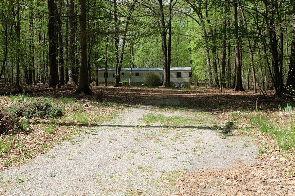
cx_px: 129
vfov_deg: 29.8
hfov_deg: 43.5
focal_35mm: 45
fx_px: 369
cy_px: 83
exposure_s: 1/420
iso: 400
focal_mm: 24.3
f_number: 7.1
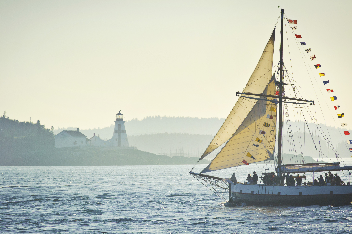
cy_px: 117
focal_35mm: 300
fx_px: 2931
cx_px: 176
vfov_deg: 4.6
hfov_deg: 6.9
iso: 1250
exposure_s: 1/8000
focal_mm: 300
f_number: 8
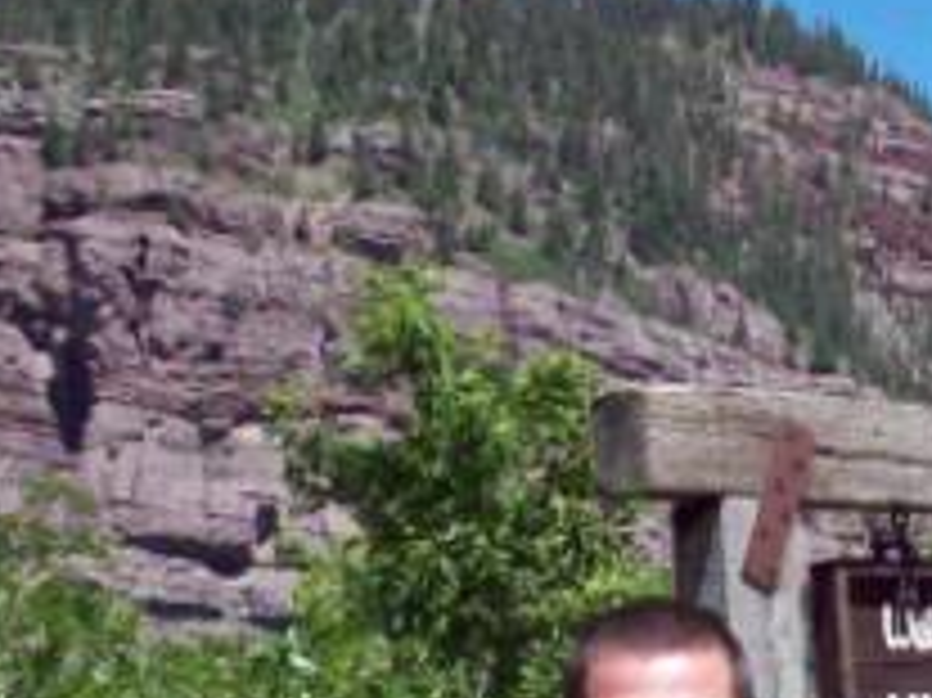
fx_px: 3848
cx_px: 887
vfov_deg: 9.9
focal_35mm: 143
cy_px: 1144
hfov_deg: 13.7
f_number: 5.6
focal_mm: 6.2
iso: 80
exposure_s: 1/285
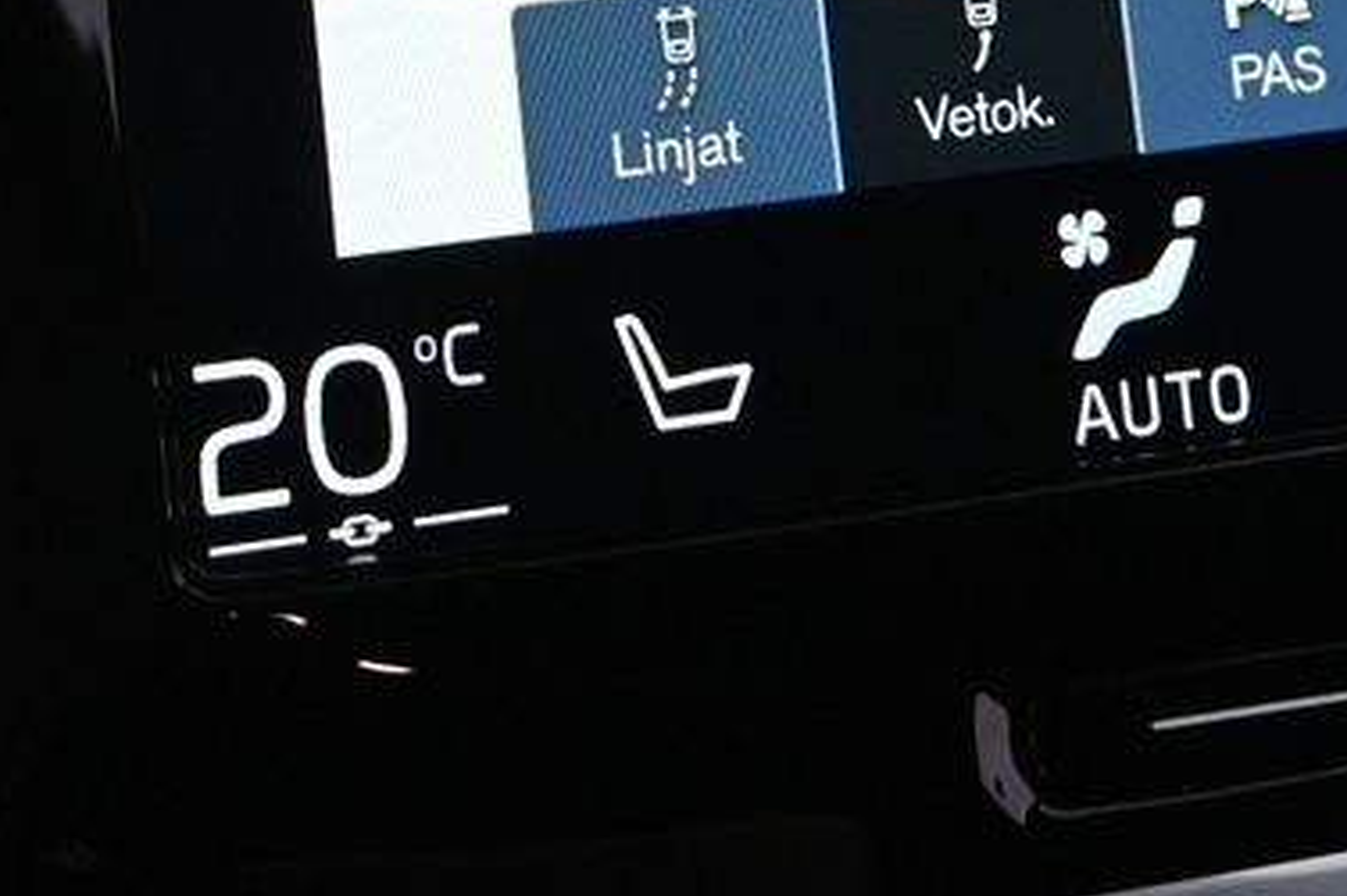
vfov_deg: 10.9
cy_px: -803
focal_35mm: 116
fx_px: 4338
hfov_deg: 17.6
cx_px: 675
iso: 2500
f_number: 4.5
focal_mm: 18
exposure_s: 1/80
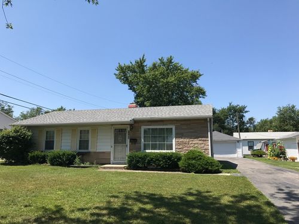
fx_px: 242
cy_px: 112
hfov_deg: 63.4
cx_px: 150
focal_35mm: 28
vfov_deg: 49.7
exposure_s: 1/1842
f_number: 1.8
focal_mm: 3.99
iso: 20
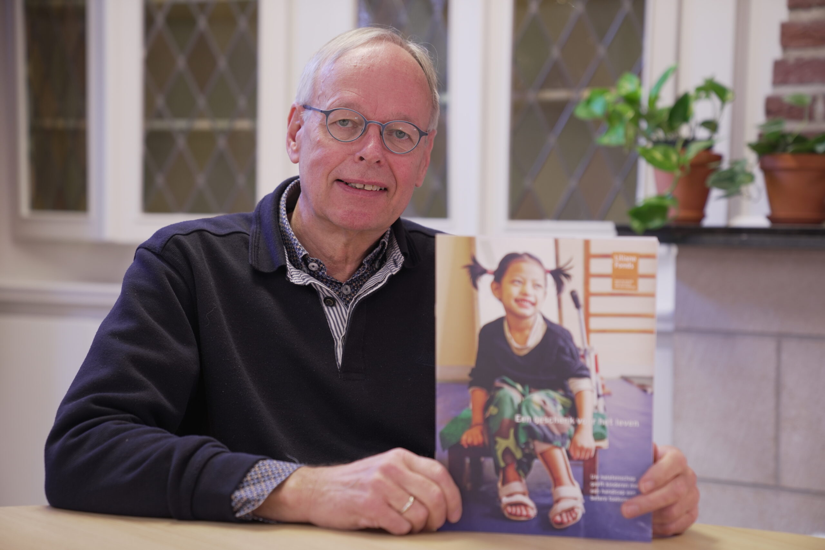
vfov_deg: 19.5
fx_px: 1604
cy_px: 275
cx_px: 412
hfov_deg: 28.8
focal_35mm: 70
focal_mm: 70
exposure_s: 1/40
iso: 250
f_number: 2.8
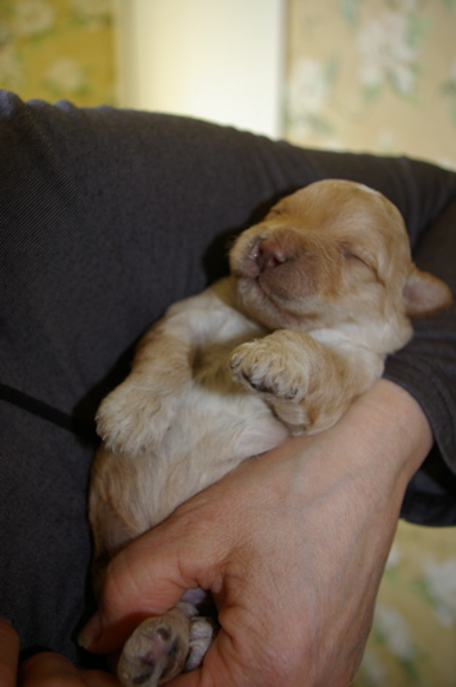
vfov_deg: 59.6
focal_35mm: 32
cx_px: 228
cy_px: 344
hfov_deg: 41.6
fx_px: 601
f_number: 4
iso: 200
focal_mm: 21
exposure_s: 1/30
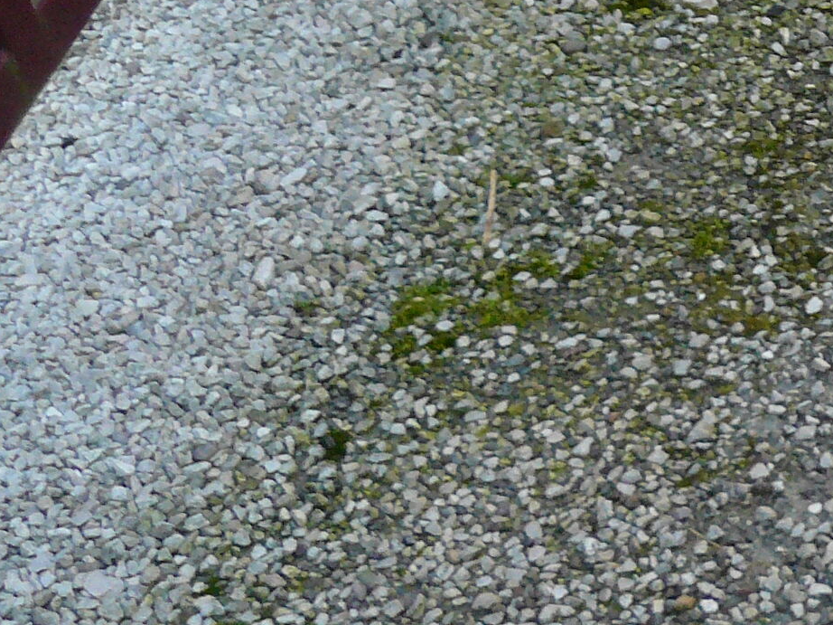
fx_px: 2887
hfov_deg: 15.0
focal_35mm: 120
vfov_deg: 12.2
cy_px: -26
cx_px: 1306
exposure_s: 1/125
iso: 200
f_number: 2.8
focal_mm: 6
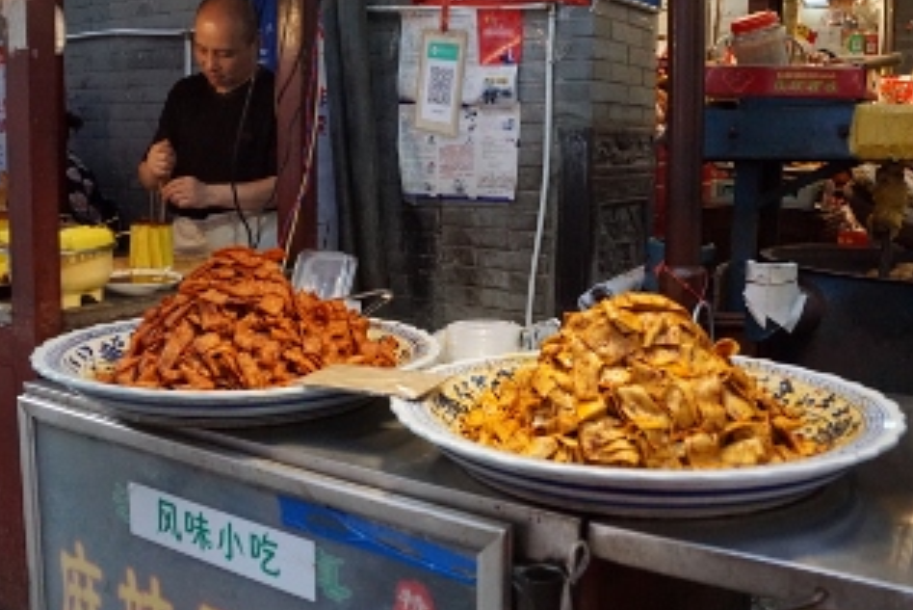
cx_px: 428
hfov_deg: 50.6
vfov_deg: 35.0
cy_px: 247
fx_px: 964
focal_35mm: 38
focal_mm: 20
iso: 3200
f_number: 3.5
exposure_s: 1/2000
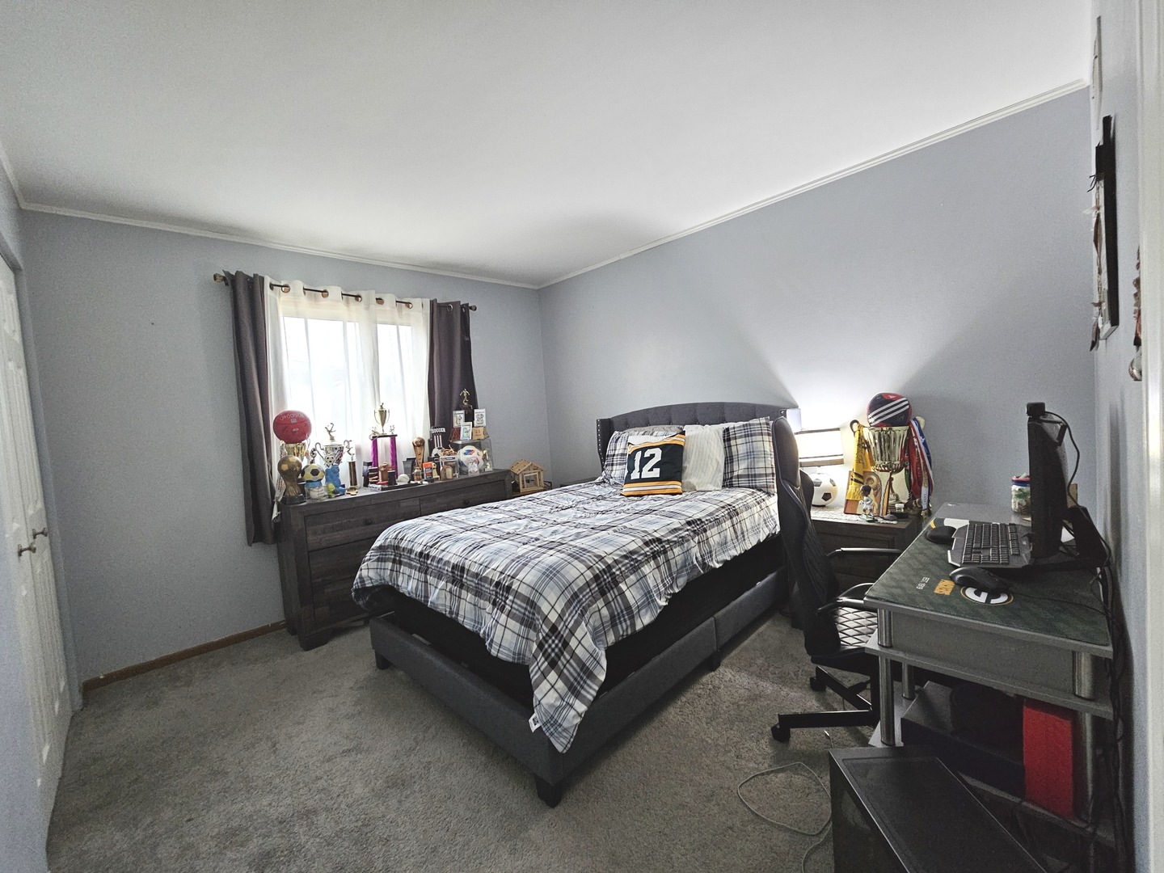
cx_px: 582
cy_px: 436
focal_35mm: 13
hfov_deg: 106.2
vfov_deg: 89.9
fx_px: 437
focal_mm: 2.2
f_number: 2.2
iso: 500
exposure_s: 1/30
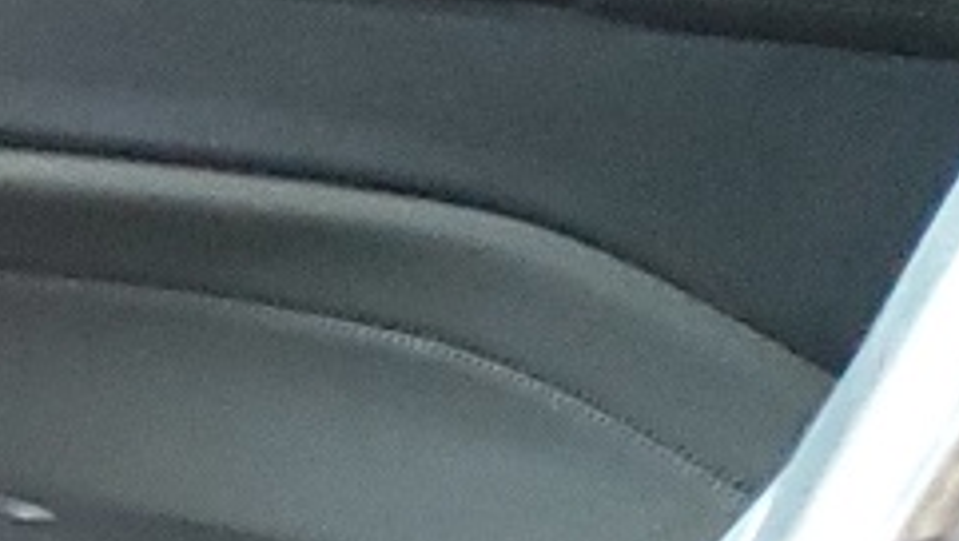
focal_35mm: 188
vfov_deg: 6.0
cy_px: 1687
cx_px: -2041
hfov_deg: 9.0
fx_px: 4784
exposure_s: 1/40
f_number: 1.5
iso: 330
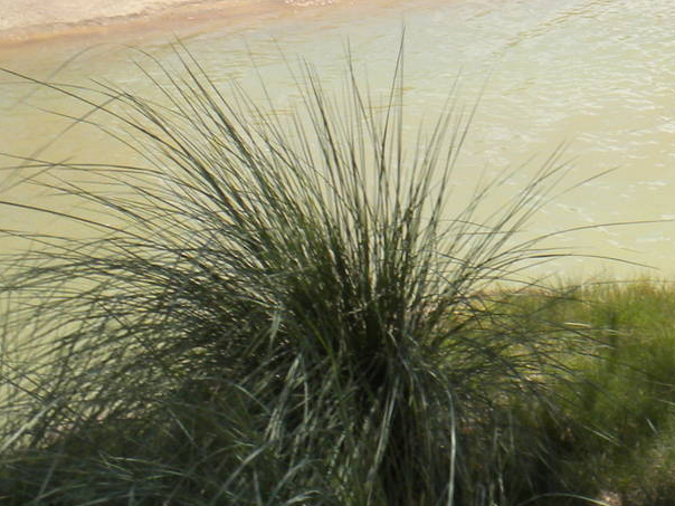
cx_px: 788
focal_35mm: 98
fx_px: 1911
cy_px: -55
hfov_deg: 19.0
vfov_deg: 14.7
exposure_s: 1/90.8
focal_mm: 6.6
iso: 64
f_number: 10
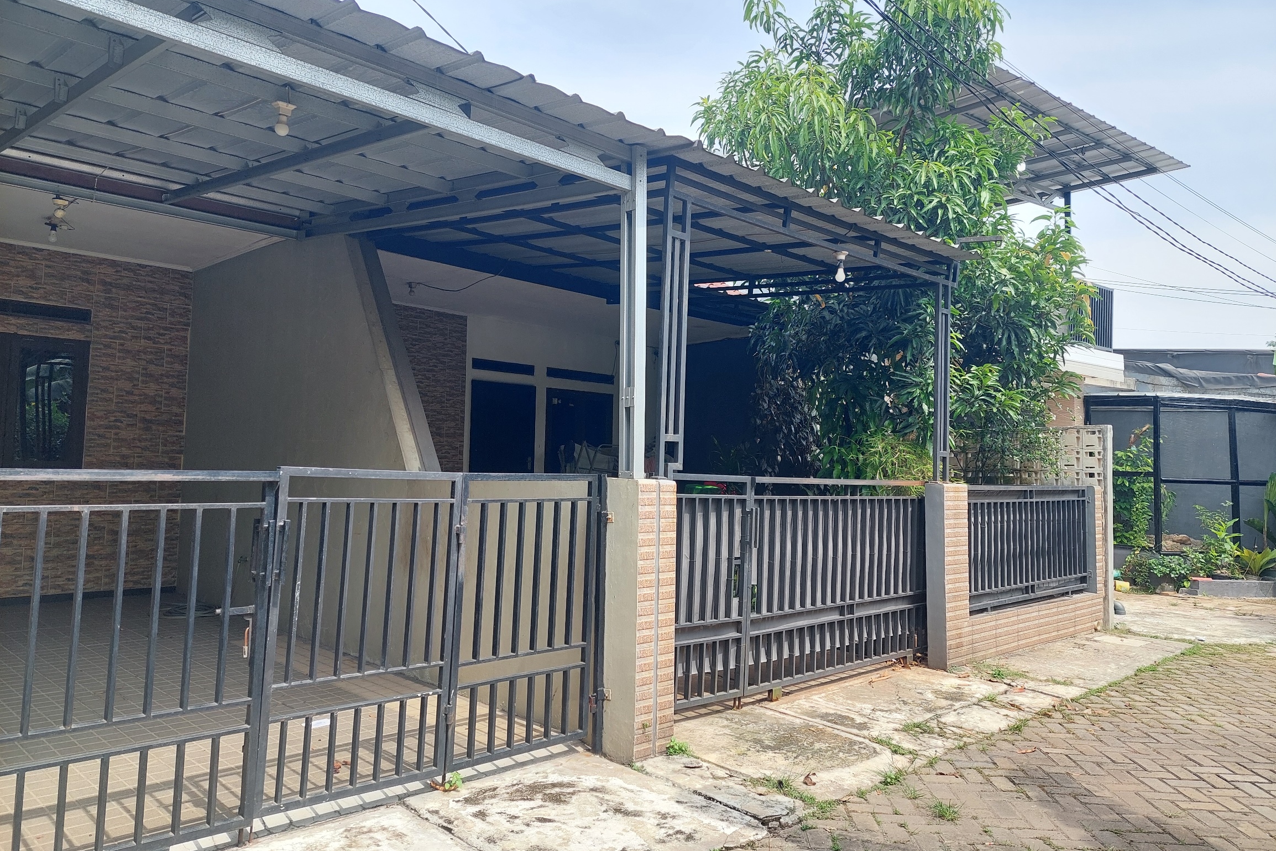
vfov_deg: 51.3
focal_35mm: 25
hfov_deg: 71.5
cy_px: 409
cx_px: 639
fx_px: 886
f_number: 1.8
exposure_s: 1/369
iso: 40
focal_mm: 5.23
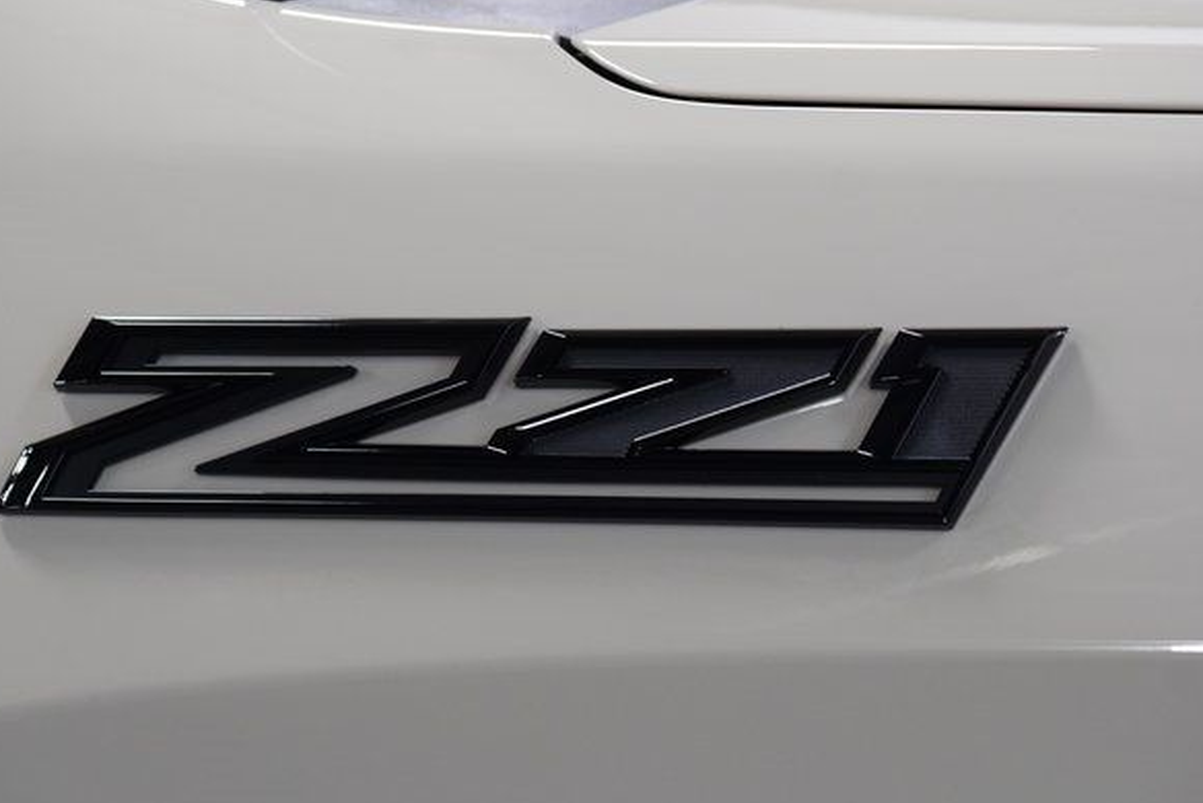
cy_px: 433
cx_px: 562
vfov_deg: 11.9
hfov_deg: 17.8
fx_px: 3845
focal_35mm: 115
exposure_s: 1/125
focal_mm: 70
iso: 1600
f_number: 5
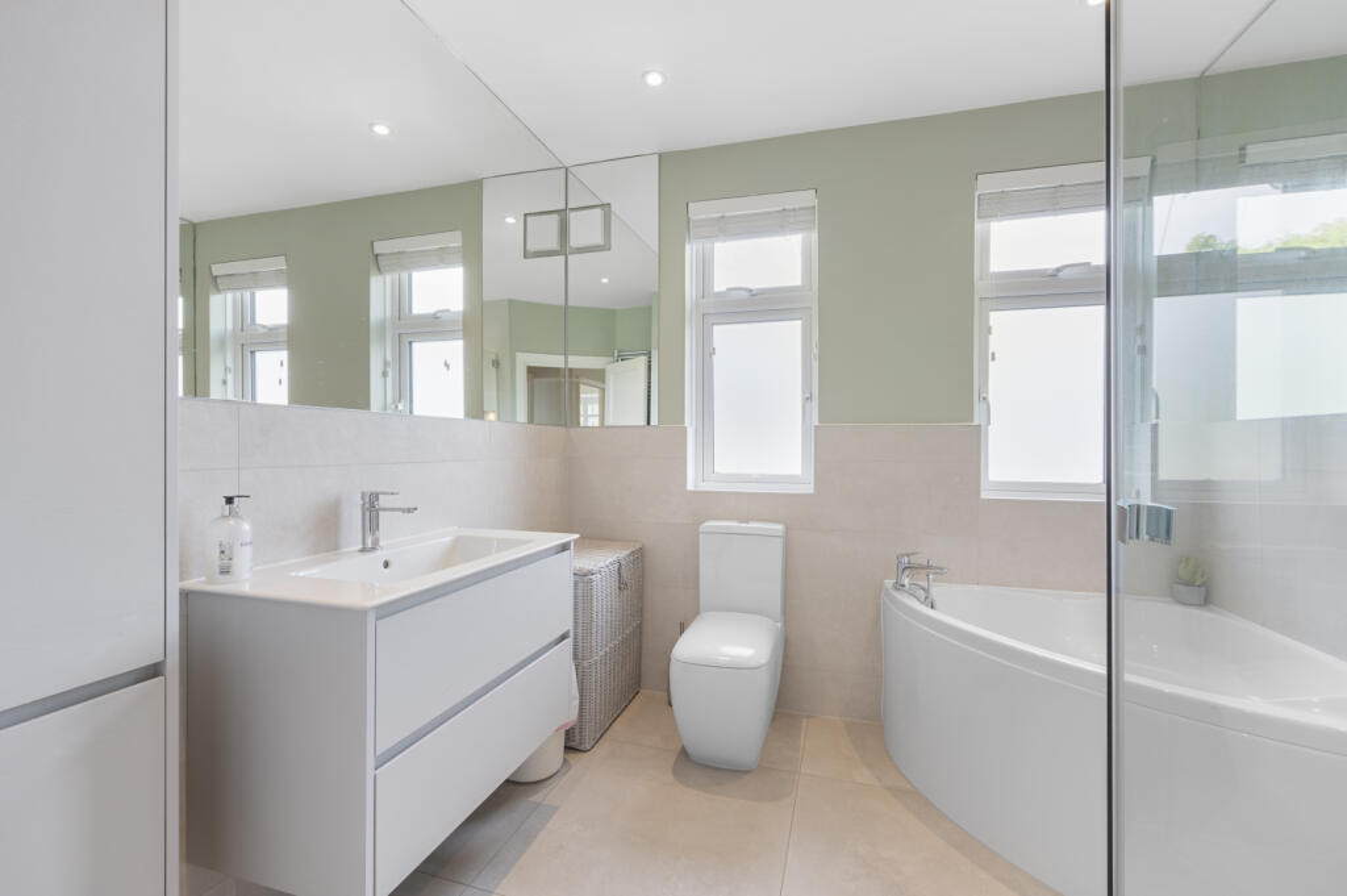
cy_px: 448
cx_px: 674
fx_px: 523
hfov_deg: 104.3
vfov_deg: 81.1
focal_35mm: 14
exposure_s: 1/2
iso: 200
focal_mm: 14
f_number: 16
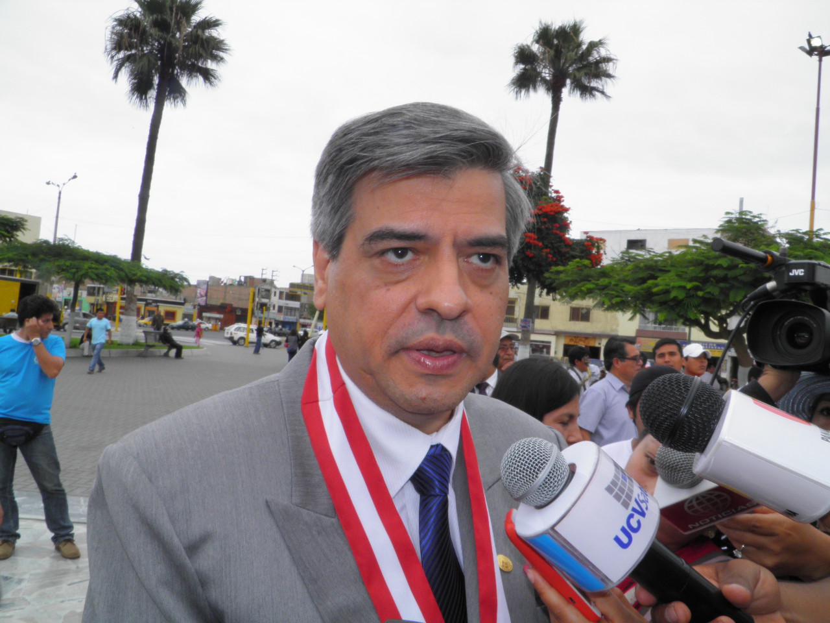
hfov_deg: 63.4
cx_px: 415
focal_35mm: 28
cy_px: 312
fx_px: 671
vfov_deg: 49.7
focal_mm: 4.9
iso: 50
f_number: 8
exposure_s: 1/100
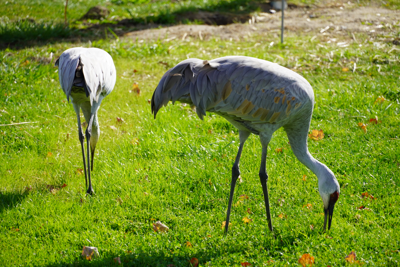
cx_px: 200
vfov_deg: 6.8
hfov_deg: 10.2
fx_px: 2252
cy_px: 134
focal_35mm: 202
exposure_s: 1/250
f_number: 6.3
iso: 100
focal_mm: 135
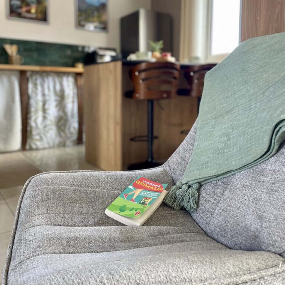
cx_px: 142
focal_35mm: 31
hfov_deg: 52.5
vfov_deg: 52.3
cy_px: 119
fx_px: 289
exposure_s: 1/121
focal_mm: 4.2
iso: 100
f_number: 1.6
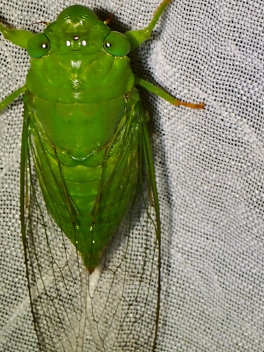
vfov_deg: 11.8
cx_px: 97
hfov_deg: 8.9
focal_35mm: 167
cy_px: 159
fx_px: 1699
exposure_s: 1/400
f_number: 6.3
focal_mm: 18
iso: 100
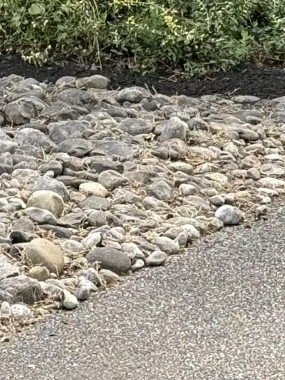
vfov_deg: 8.2
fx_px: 2581
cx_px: -168
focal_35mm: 235
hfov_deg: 6.2
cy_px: -243
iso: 80
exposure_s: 1/309
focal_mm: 6.76
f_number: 1.78
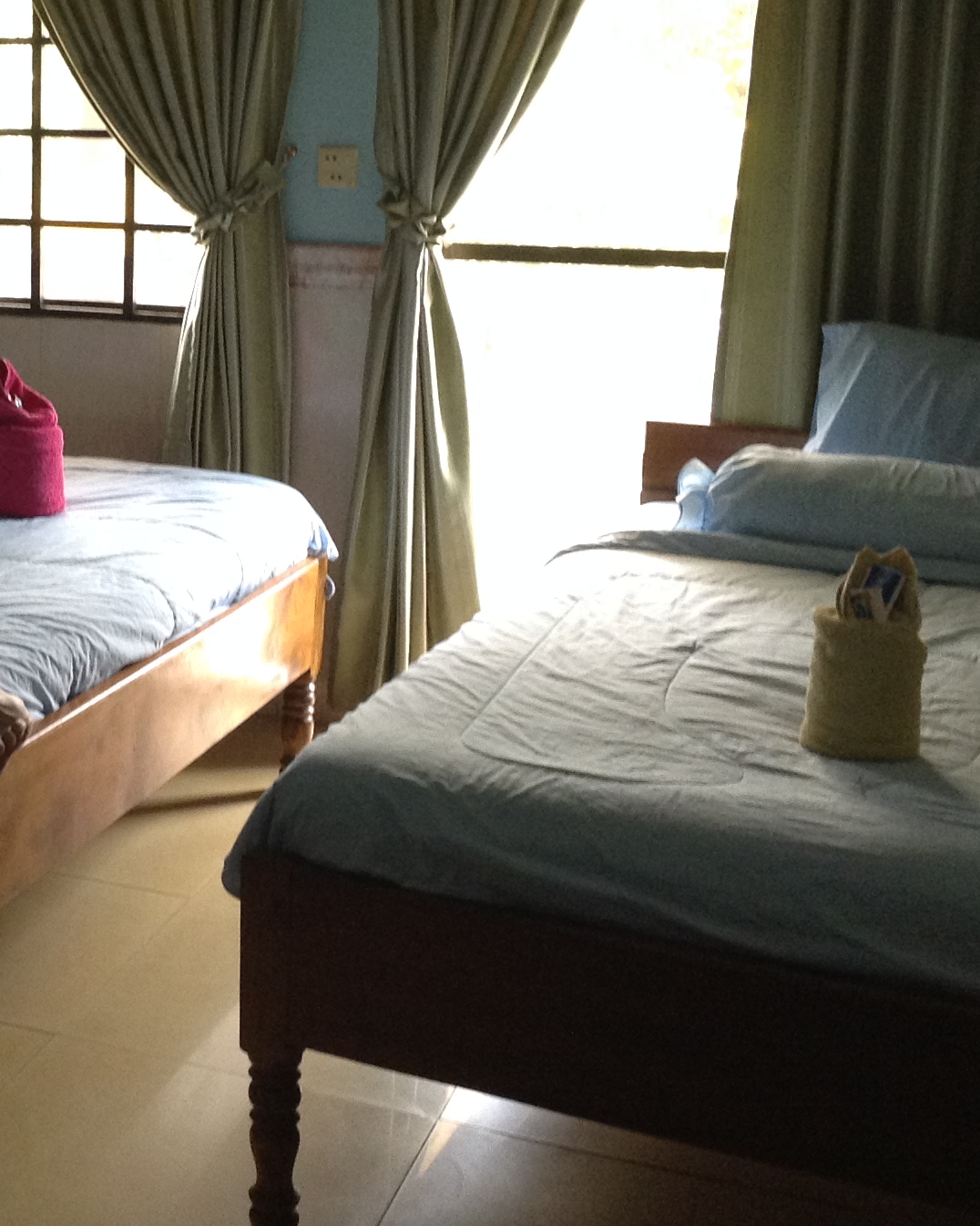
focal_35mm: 62
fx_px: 2248
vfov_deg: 30.3
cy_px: 427
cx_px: 14
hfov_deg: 23.6
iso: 80
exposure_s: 1/24
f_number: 2.4
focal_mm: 3.3
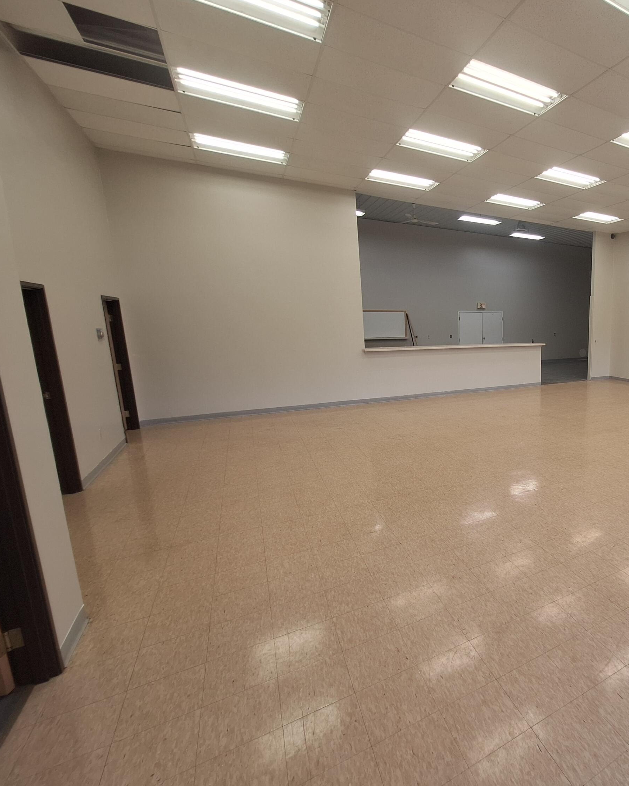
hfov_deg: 67.9
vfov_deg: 89.6
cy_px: 395
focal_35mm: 17
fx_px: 396
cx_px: 523
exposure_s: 1/60
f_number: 2.2
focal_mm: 1.74
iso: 50
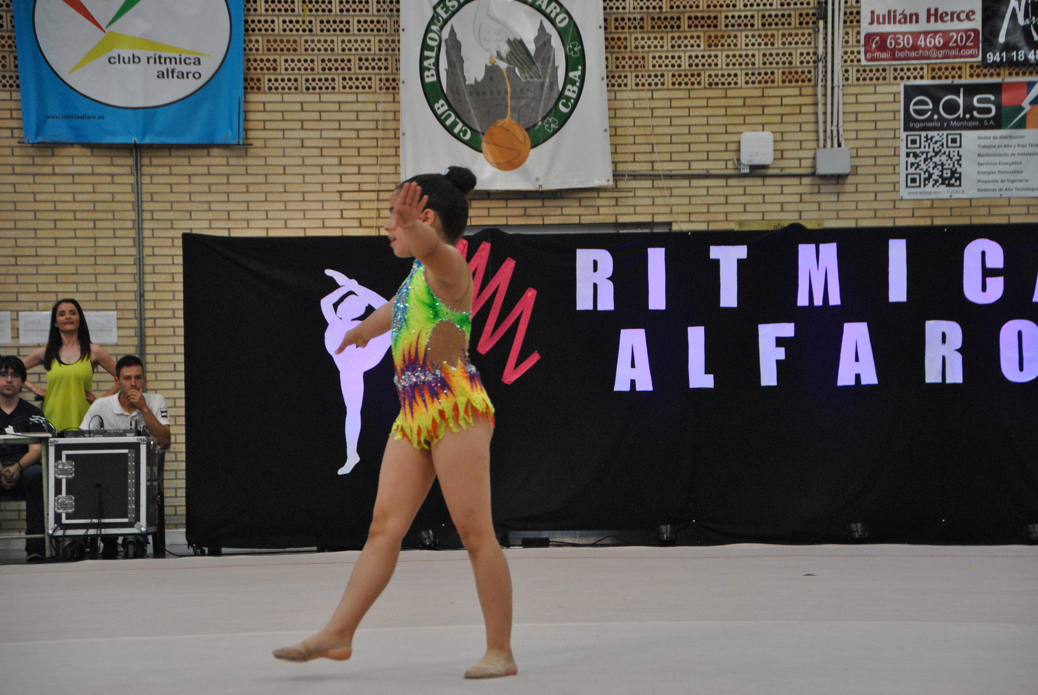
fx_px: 3248
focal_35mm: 112
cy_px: 348
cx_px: 519
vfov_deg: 12.2
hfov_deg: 18.2
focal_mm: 75
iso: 800
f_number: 5.3
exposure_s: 1/200
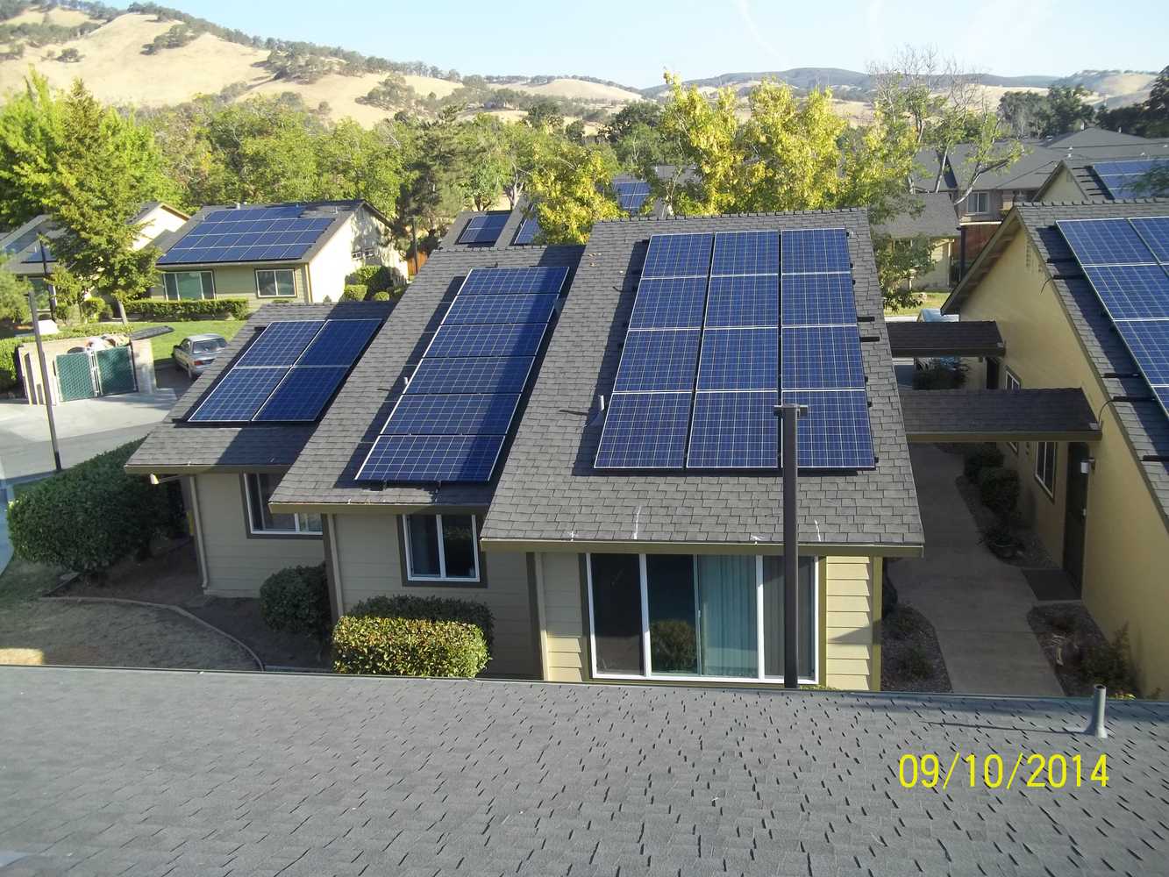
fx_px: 1081
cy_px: 438
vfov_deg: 44.2
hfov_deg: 56.8
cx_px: 584
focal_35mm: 32
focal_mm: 5.7
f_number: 2.9
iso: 64
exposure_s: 1/400
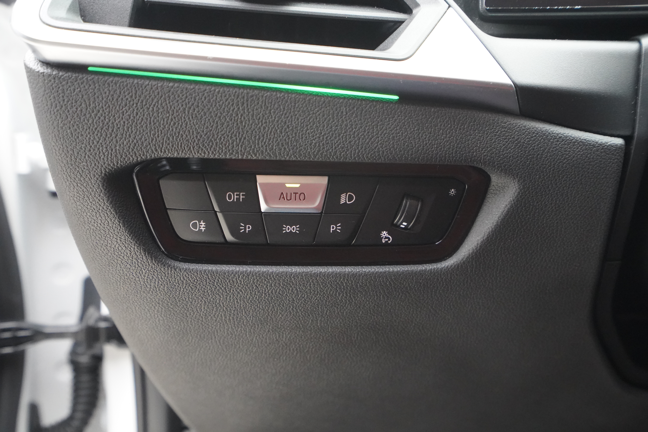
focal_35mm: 35
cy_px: 216
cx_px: 324
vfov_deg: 37.9
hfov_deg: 54.4
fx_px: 630
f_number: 7.1
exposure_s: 1/200
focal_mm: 35
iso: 12800
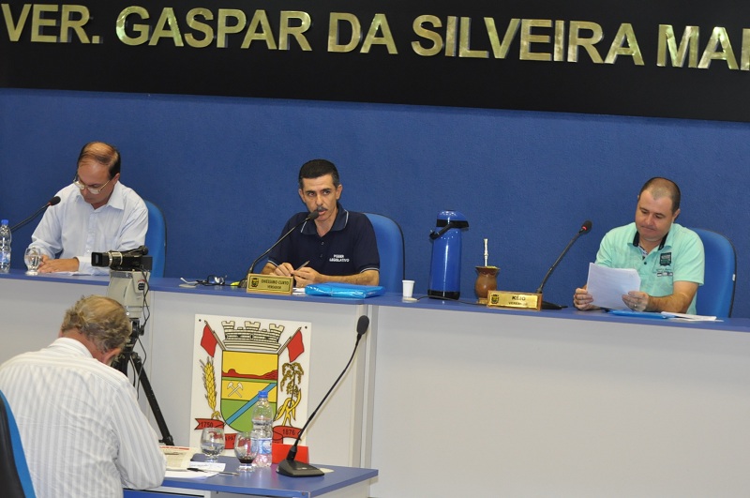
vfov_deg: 13.0
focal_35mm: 105
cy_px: 249
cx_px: 375
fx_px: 2184
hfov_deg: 19.5
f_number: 4.5
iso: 1000
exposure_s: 1/60
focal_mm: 70
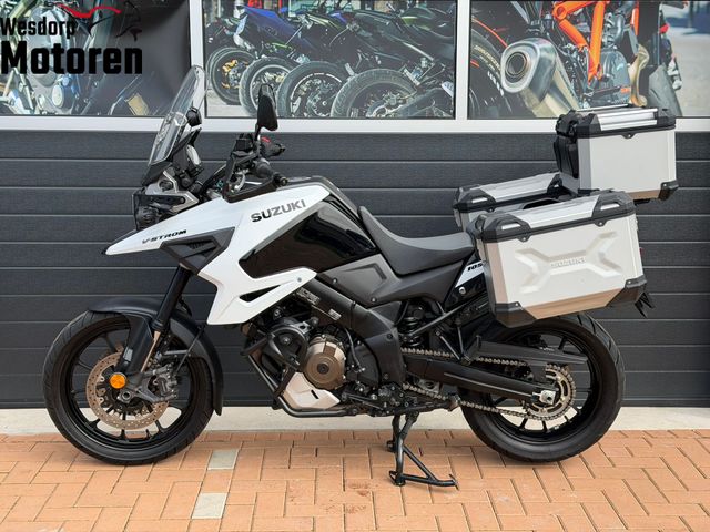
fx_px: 985
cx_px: 355
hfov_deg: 39.7
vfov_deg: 30.3
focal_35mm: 48
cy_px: 266
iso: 80
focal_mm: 6.76
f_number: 1.78
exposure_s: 1/2342
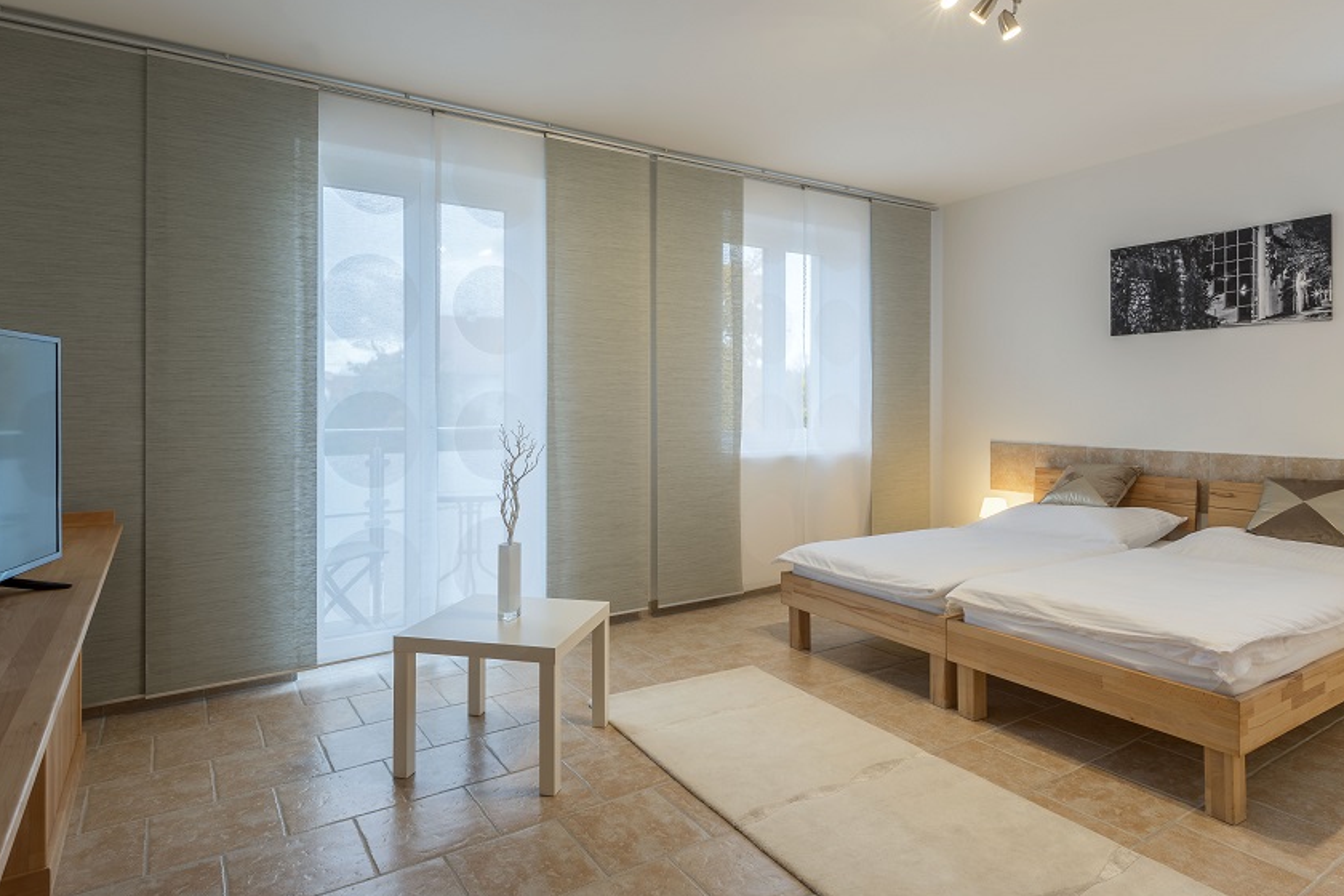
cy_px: 438
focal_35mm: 20
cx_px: 658
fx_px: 747
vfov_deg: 61.9
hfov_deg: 84.0
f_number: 16
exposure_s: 1/2.5
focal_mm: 14
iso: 100
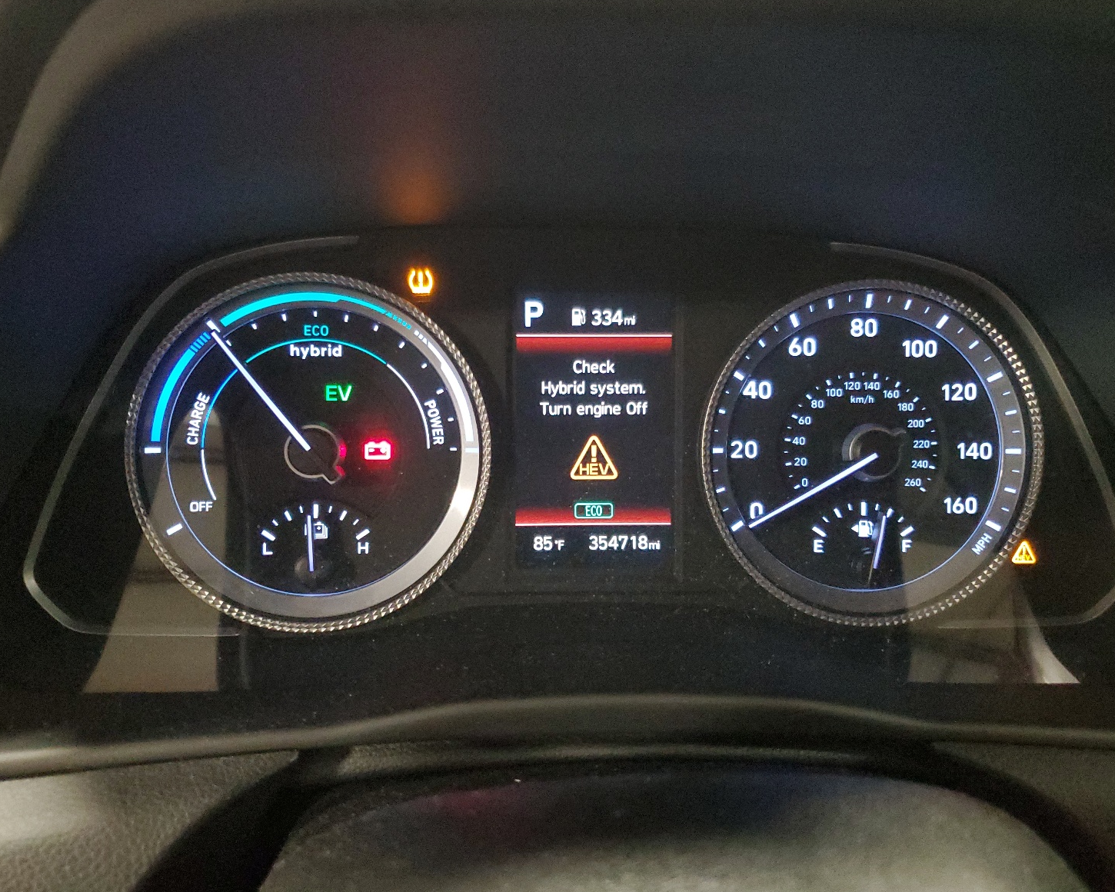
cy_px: 439
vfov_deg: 51.5
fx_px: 924
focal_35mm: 28
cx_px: 557
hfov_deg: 62.2
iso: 743
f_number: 1.5
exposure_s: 1/15
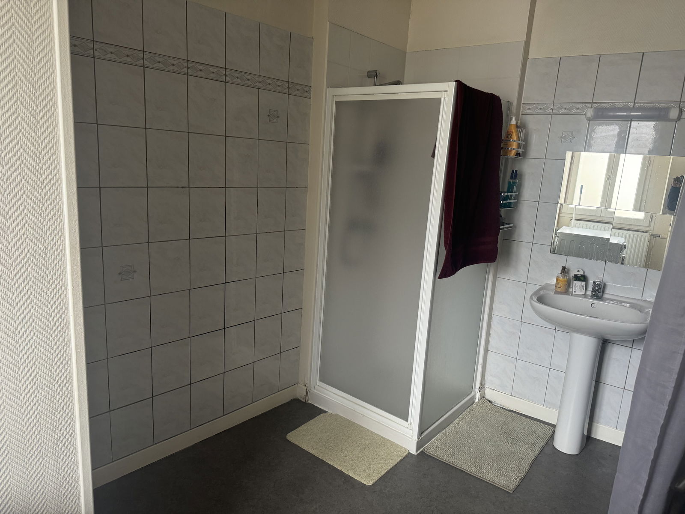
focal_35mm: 24
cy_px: 257
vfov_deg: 56.8
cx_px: 342
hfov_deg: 71.6
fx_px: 475
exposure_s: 1/62
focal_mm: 6.86
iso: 200
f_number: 1.78
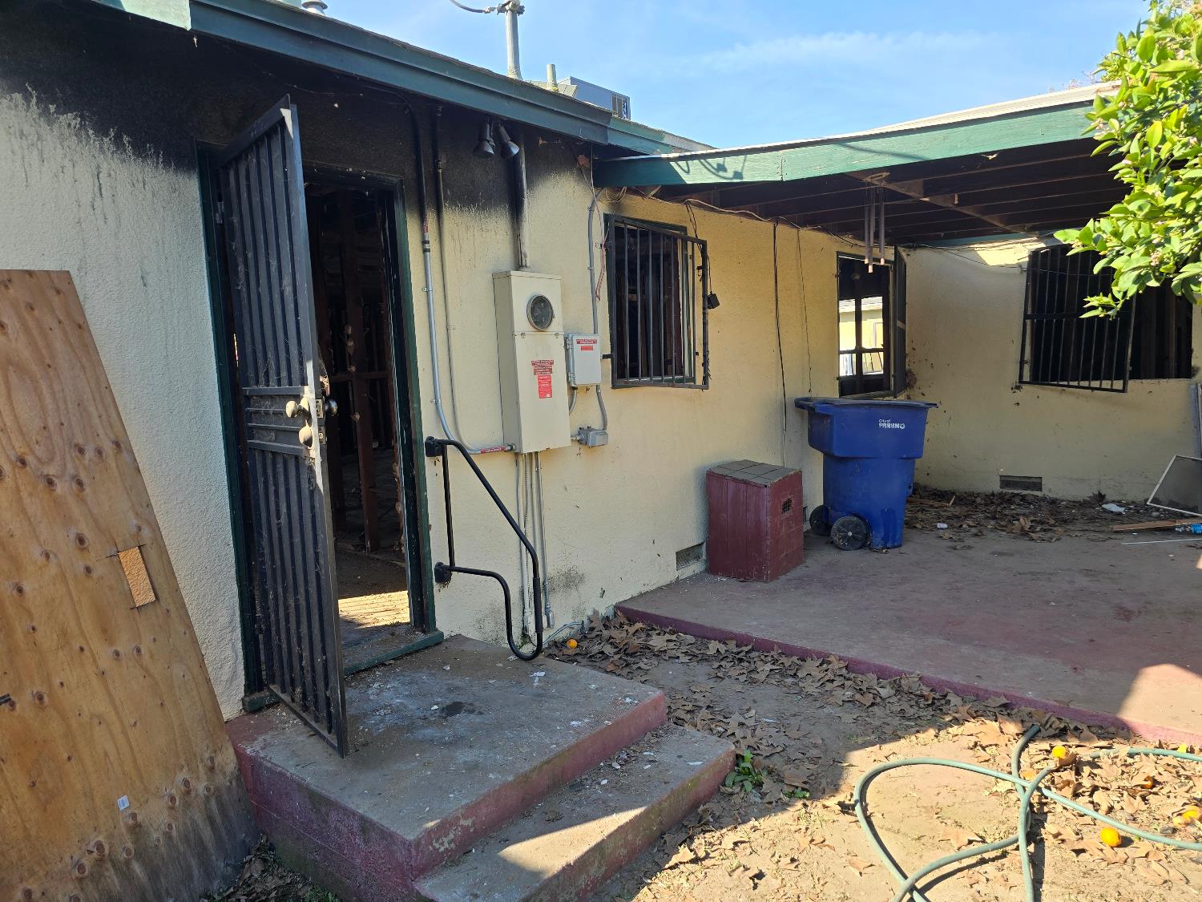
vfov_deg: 58.9
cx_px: 601
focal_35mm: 23
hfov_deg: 73.9
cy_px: 451
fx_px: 799
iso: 12
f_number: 1.7
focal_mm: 6.3
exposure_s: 1/272
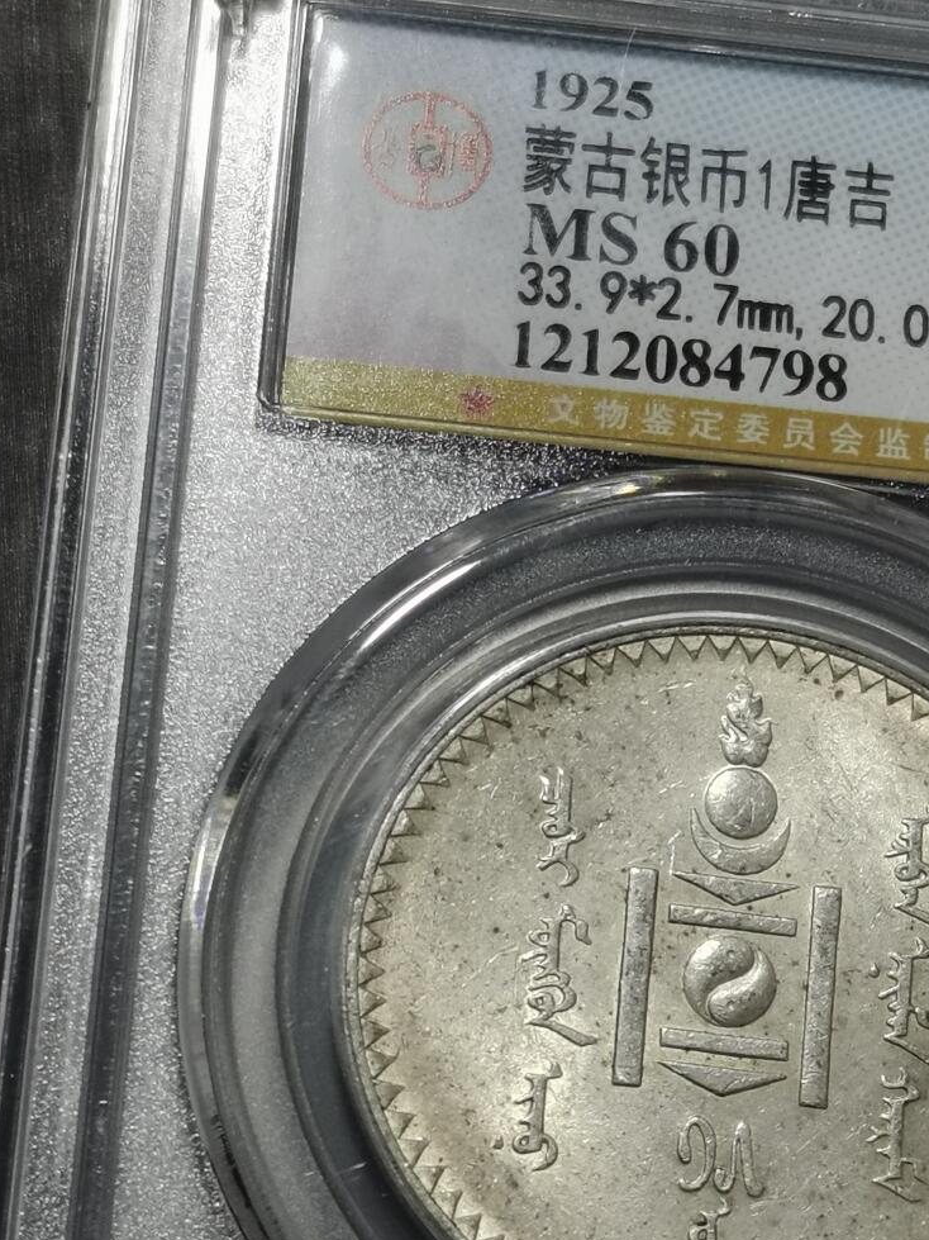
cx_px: 680
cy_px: 724
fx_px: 4080
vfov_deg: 17.3
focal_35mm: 114
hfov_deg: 13.0
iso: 100
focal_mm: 5.58
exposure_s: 1/180
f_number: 1.8
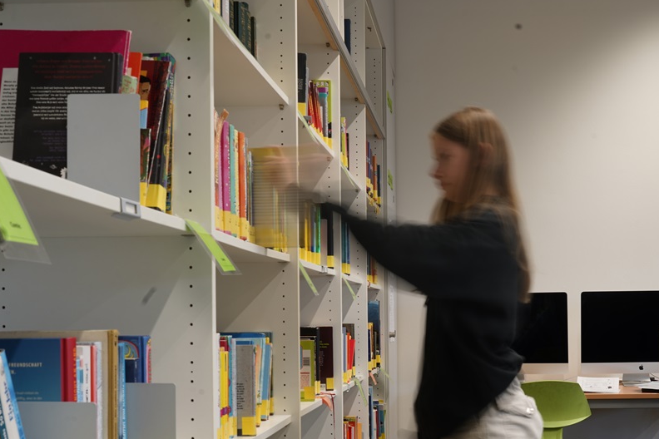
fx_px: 970
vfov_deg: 25.3
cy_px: 322
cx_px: 443
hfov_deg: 37.1
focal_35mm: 53
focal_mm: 35
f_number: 14
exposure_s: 1.3
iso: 80
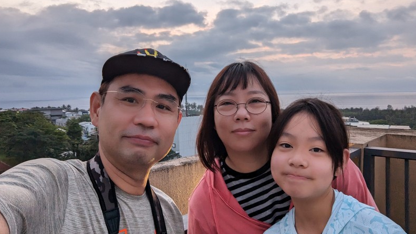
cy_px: 100
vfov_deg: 44.2
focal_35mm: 26
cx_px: 221
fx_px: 287
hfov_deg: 71.8
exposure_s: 1/49
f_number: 2.2
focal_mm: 2.74
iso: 80
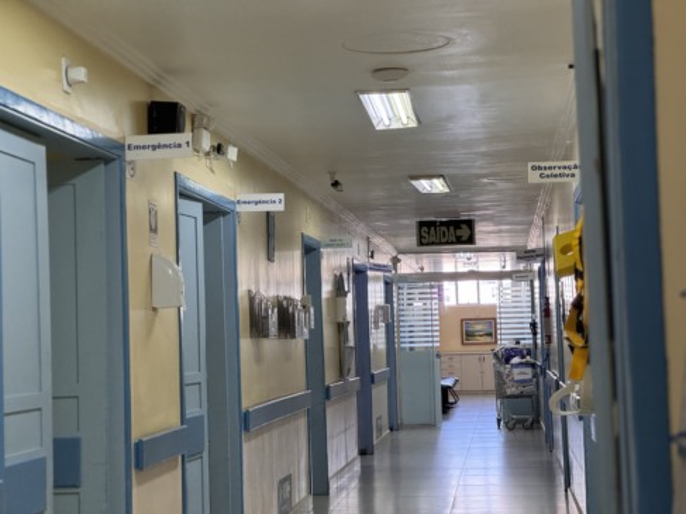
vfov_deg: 19.1
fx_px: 1526
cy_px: 257
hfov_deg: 25.3
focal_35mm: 77
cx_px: 343
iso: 200
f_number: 2.8
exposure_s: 1/120
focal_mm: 9
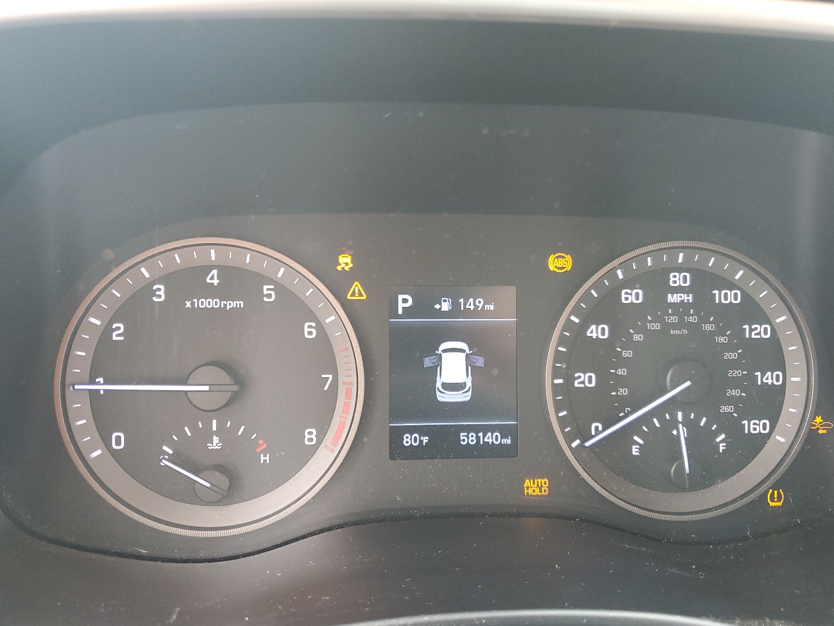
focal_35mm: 28
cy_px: 315
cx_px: 439
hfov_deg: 63.4
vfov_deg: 49.7
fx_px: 674
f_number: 1.5
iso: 130
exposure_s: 1/60.2
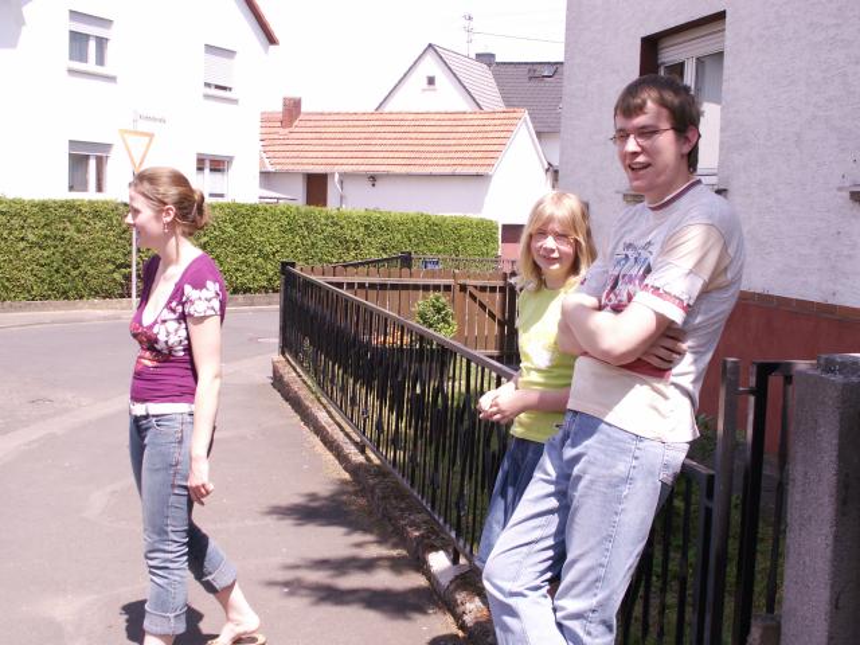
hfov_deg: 41.2
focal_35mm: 46
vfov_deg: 31.5
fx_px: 1143
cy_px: 322
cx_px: 430
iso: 50
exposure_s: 1/400
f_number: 4
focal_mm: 7.6
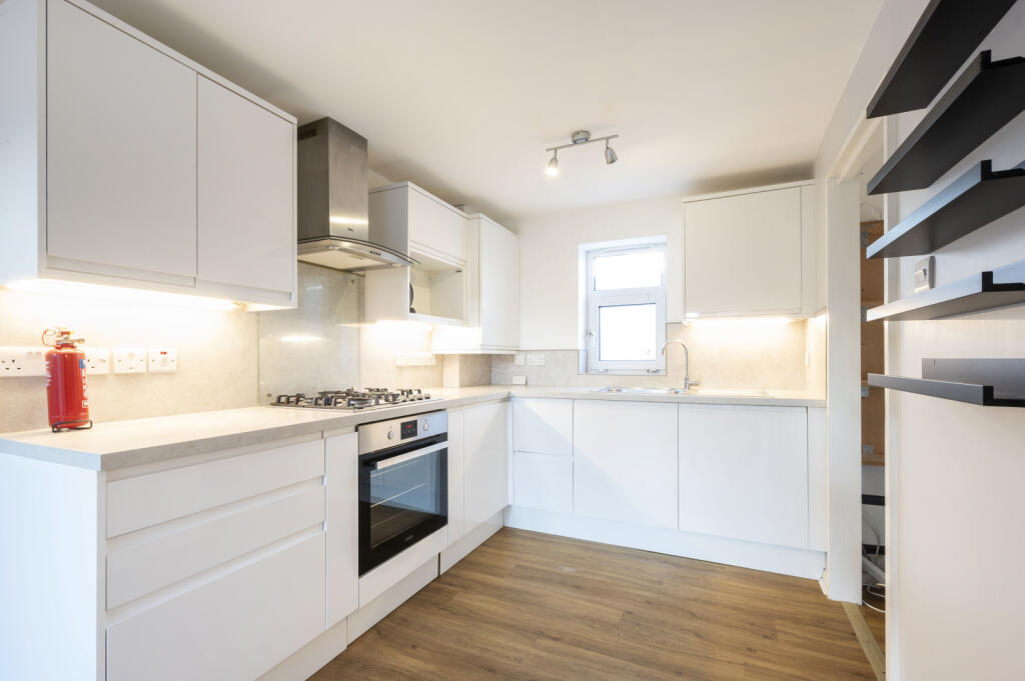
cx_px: 512
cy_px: 340
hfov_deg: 100.4
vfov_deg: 77.2
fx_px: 427
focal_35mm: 15
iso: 200
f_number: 16
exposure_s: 1.6
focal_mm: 15
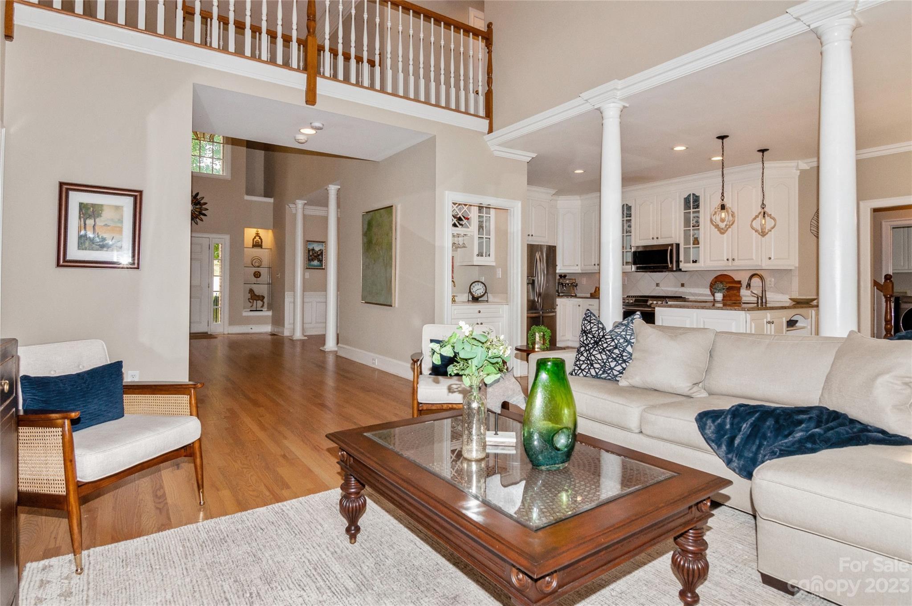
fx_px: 493
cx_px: 456
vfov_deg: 63.1
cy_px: 303
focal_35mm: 20
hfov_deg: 85.5
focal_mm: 13
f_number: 8
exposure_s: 1/100
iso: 640
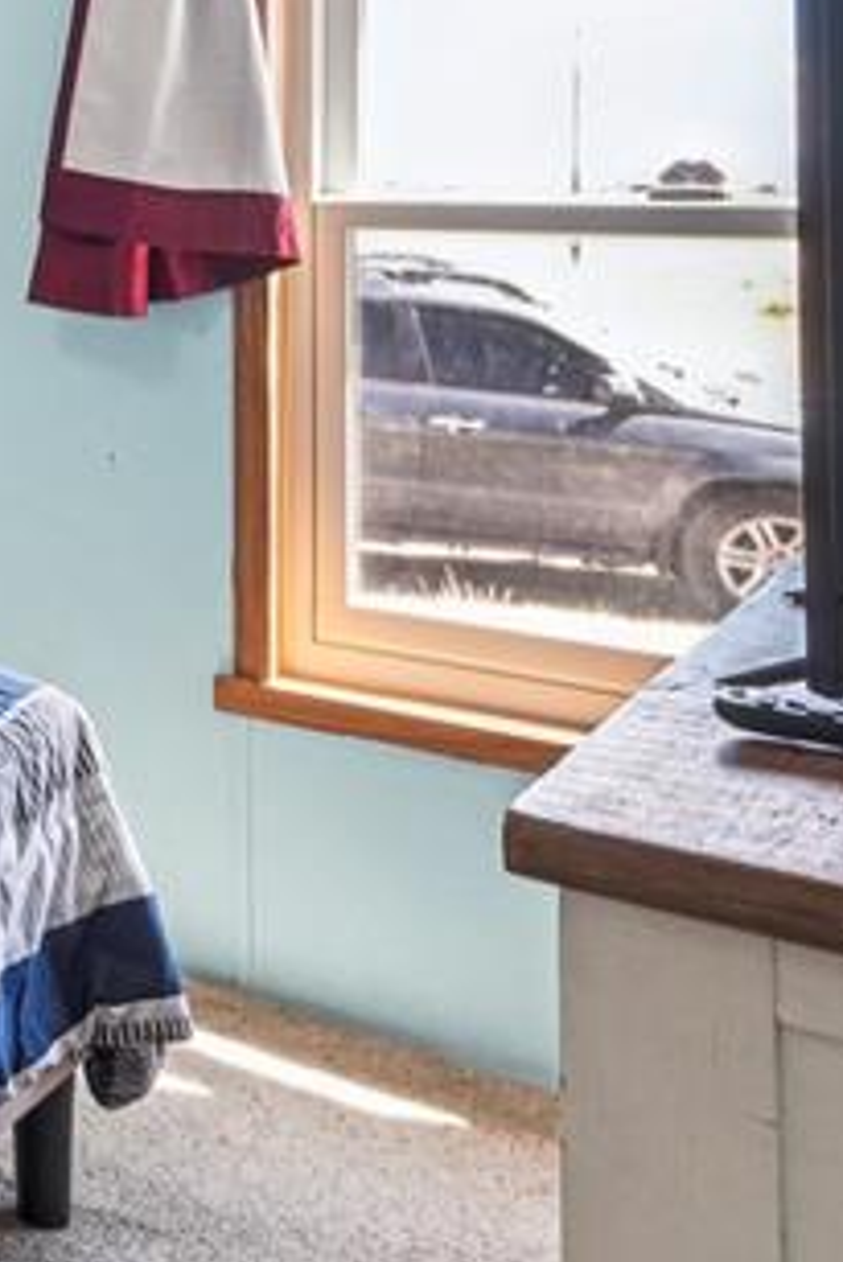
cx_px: -839
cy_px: 169
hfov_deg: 18.2
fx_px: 1754
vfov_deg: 37.4
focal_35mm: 50
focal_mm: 10
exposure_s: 1/5
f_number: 8
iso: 800
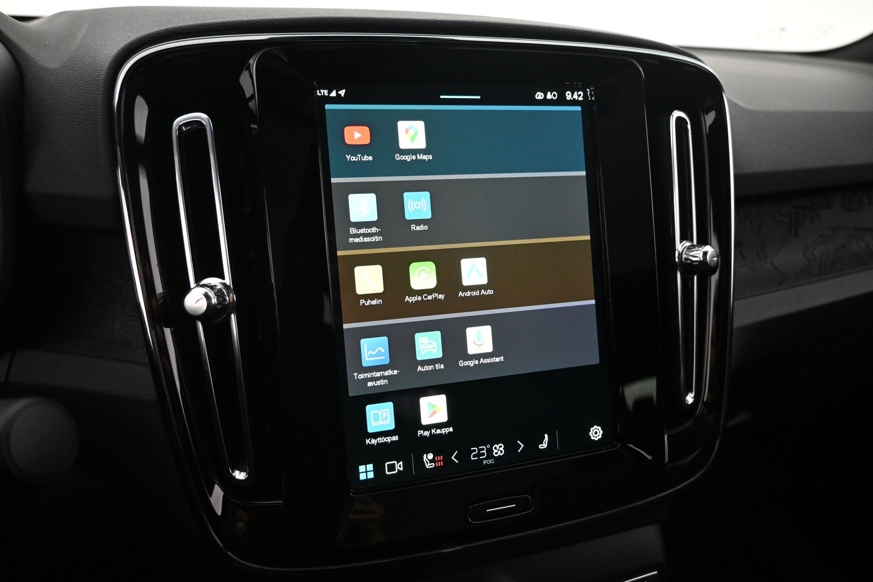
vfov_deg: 53.1
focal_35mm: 24
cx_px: 436
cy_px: 291
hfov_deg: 73.7
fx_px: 582
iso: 4000
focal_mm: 16
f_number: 3.5
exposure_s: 1/80
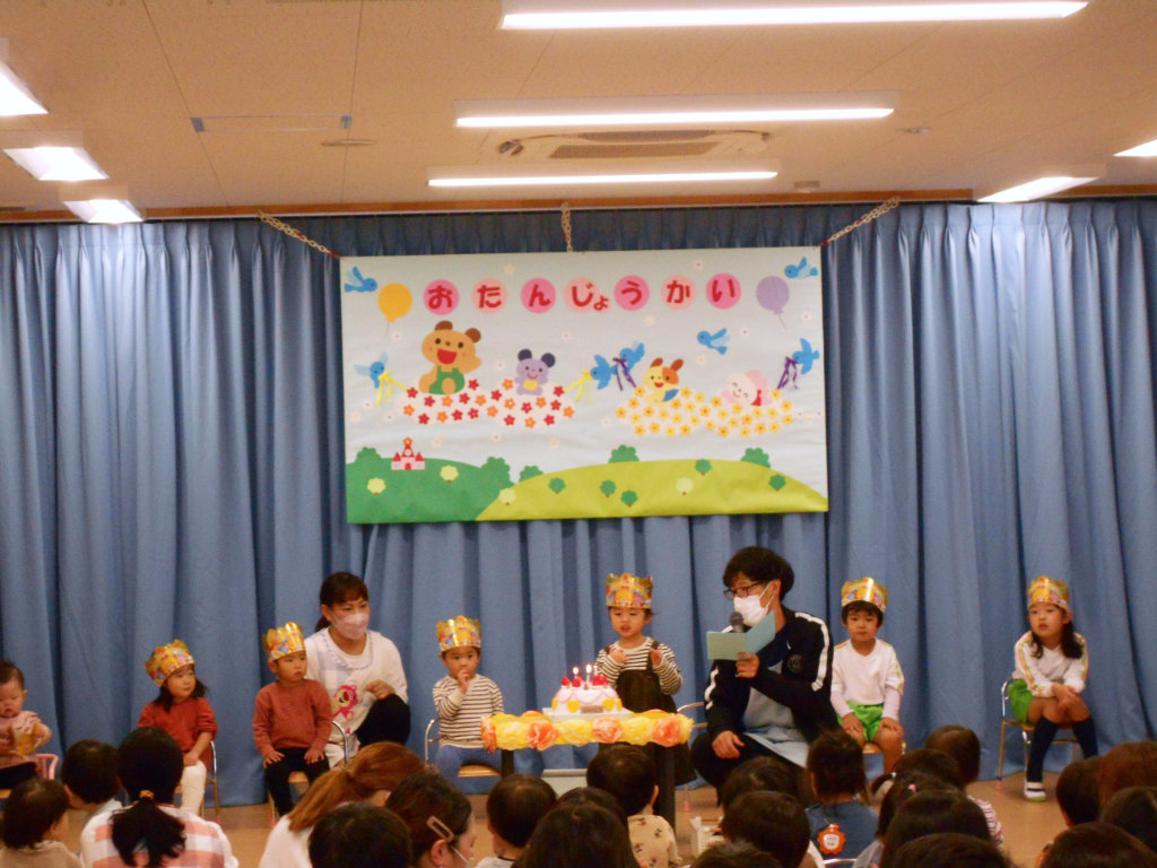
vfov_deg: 14.9
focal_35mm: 99
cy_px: 434
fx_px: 3309
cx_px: 578
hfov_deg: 19.8
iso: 560
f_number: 5.5
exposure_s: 1/60
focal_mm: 17.6
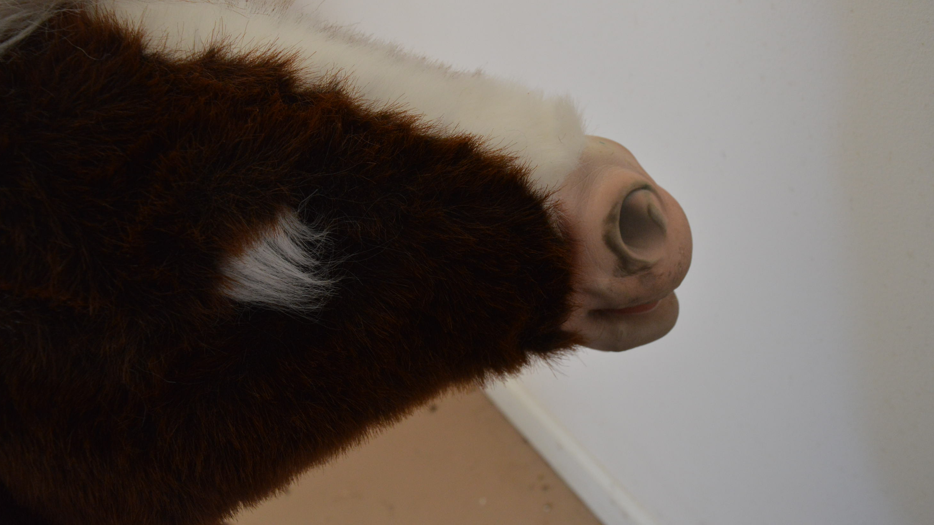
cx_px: 475
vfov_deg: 40.1
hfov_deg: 66.1
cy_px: 237
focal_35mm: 29
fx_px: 718
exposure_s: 1/50
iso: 800
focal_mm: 18
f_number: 5.6
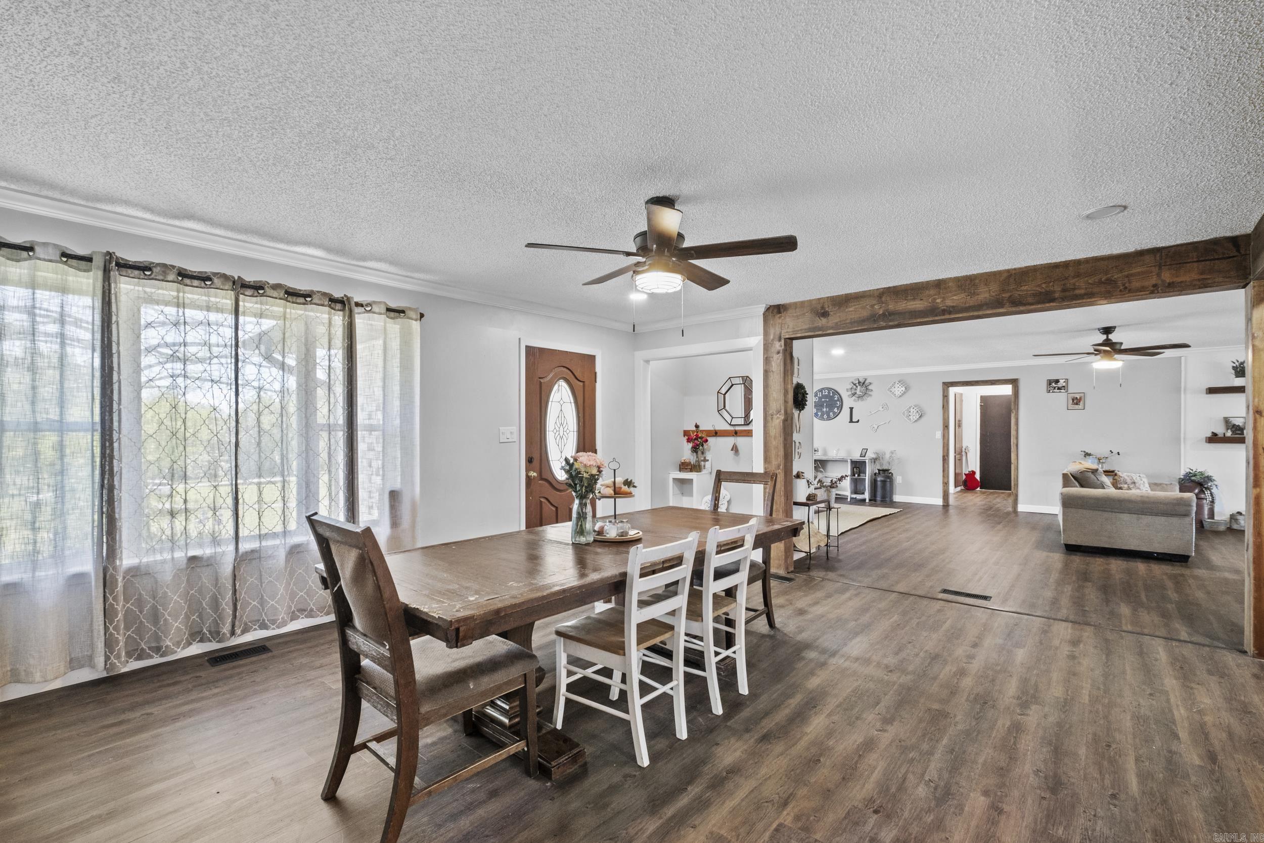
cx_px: 632
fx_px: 527
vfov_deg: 77.3
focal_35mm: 15
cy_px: 422
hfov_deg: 100.4
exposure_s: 1/1.67
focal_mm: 10
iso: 800
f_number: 7.1
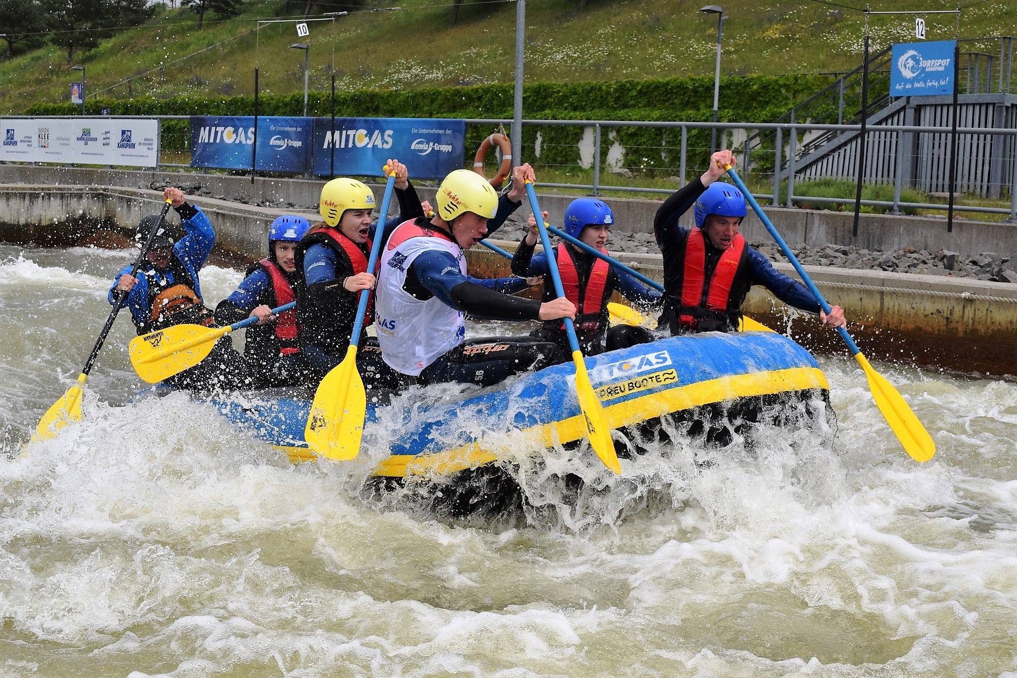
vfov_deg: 33.0
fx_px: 1144
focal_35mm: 40
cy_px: 339
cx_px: 508
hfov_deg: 47.9
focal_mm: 27
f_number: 8
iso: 360
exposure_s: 1/2000
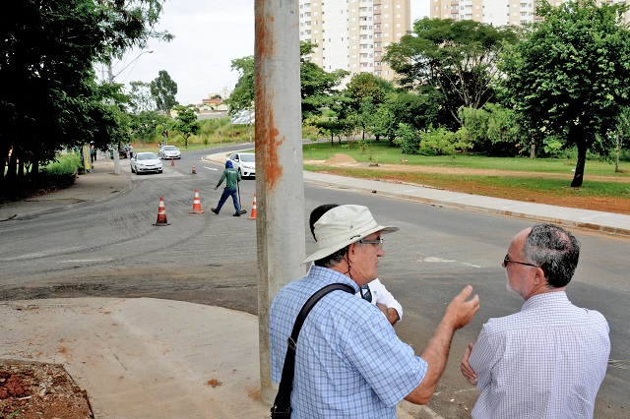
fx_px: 472
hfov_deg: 67.4
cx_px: 315
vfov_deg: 47.9
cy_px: 210
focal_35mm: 27
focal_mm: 18
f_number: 11
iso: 500
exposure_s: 1/160
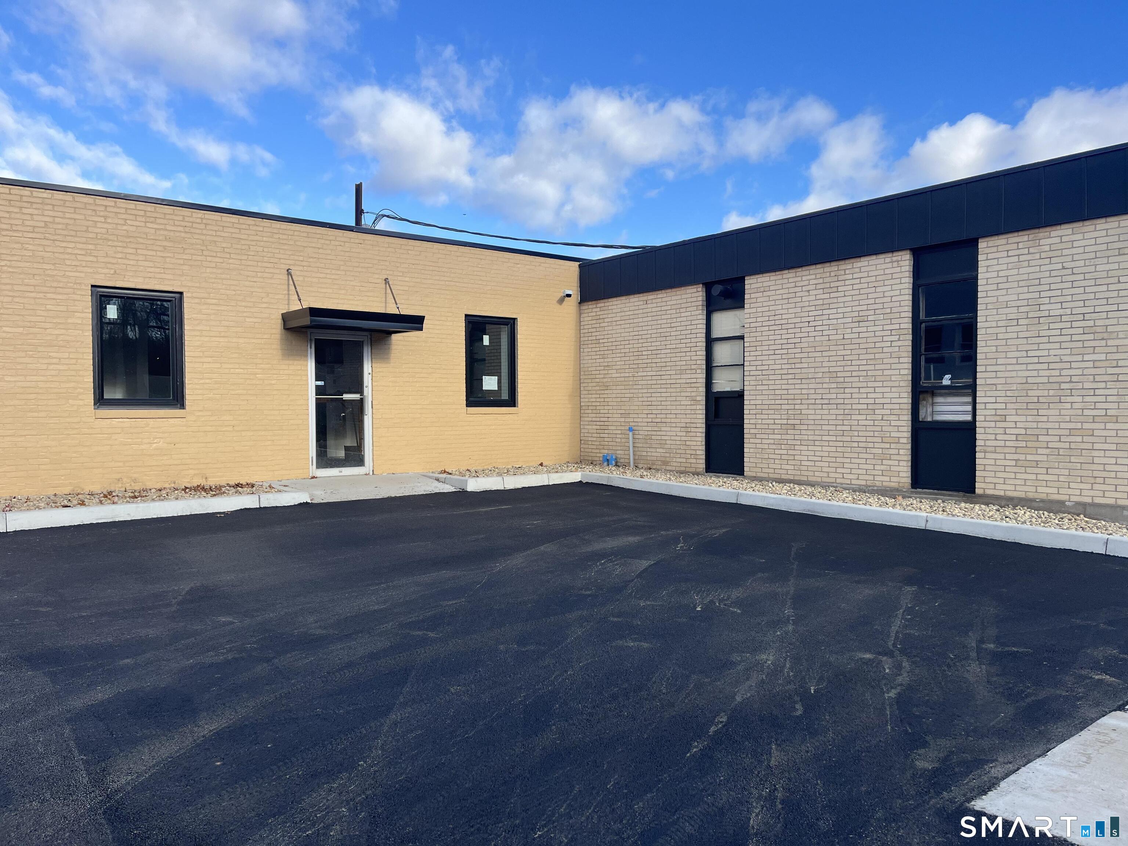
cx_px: 564
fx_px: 847
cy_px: 423
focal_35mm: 26
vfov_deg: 53.1
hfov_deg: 67.3
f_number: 1.6
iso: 50
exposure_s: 1/1957
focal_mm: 5.1
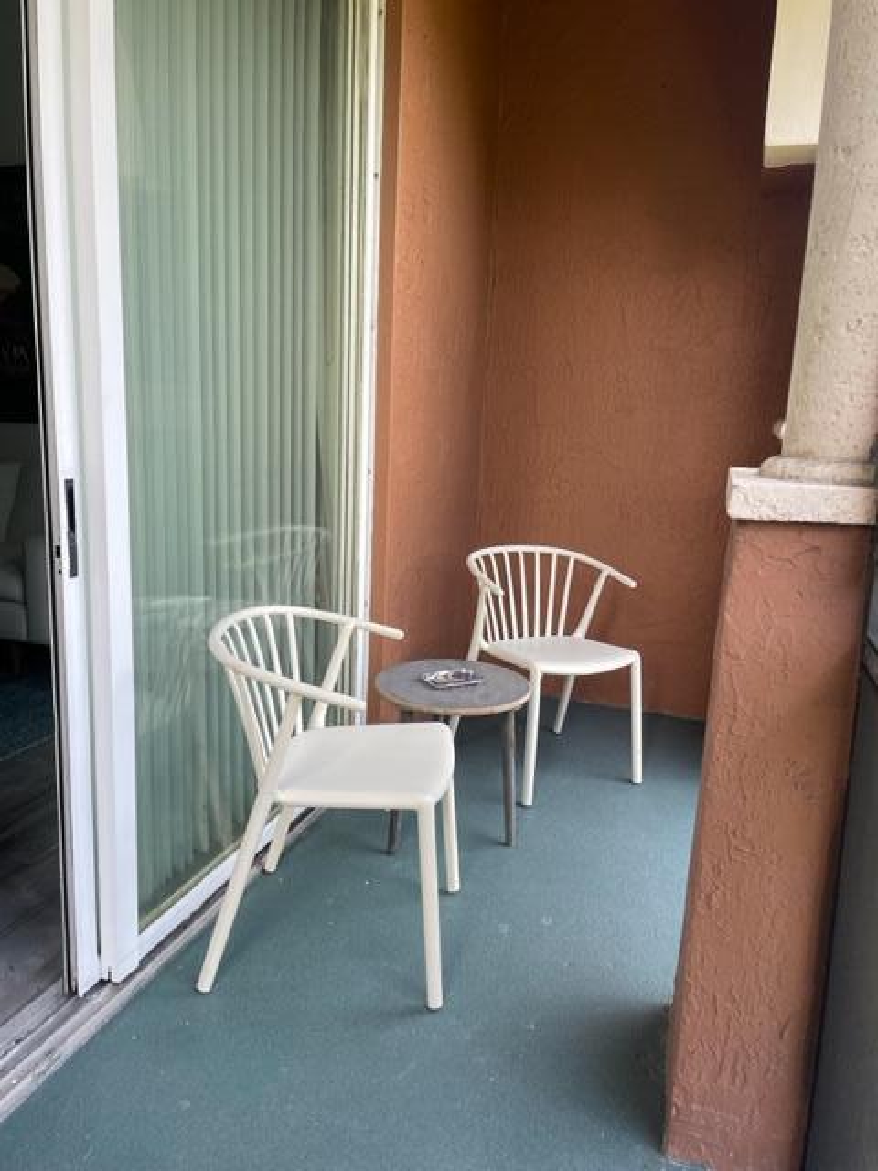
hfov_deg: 53.1
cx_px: 439
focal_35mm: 26
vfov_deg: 67.3
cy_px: 586
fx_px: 879
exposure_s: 1/121
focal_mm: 4.2
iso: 50
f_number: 1.6
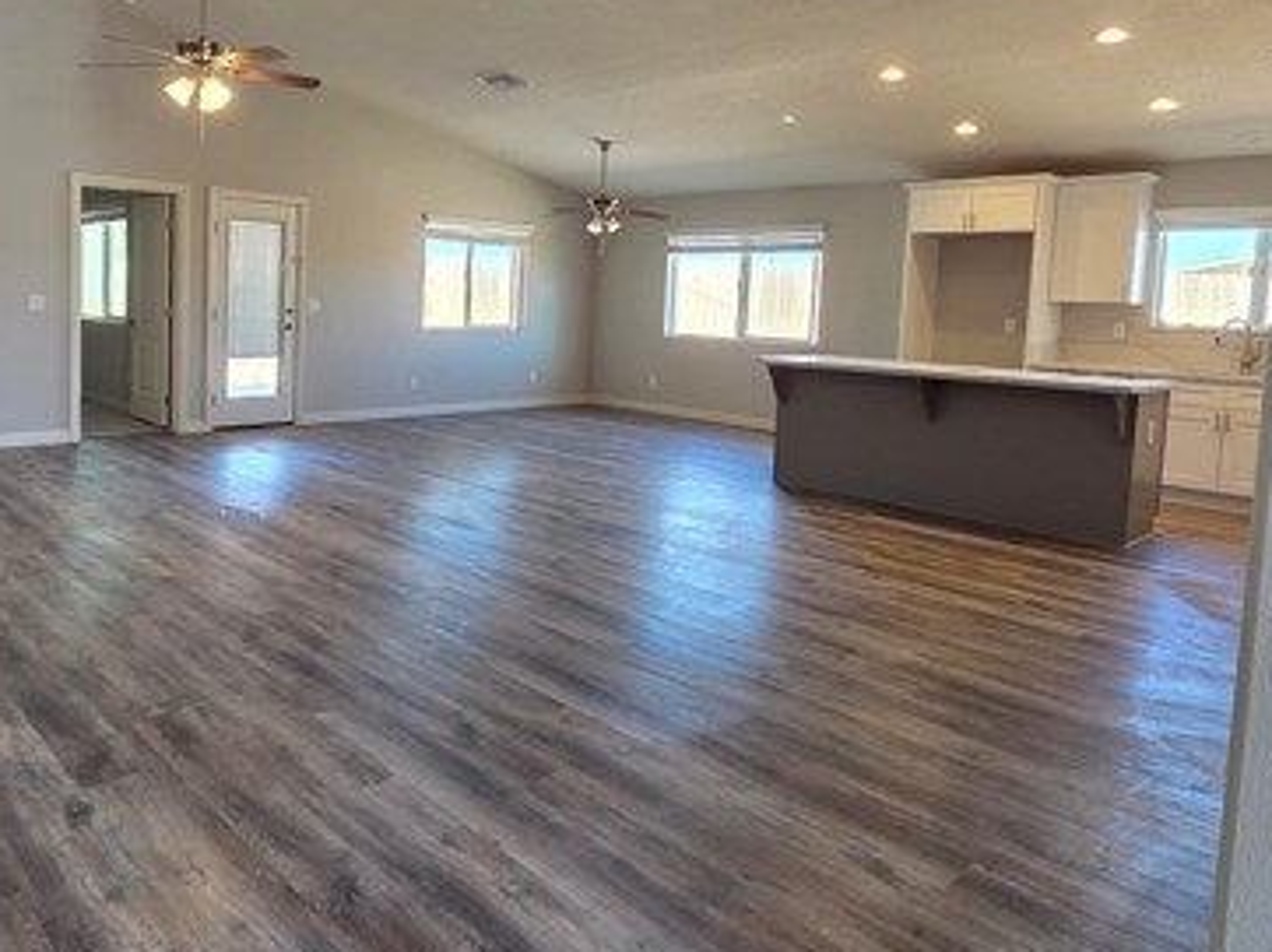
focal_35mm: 23
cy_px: 355
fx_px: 845
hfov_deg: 72.1
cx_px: 439
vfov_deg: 58.1
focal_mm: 2.2
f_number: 2.2
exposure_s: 1/120
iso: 250
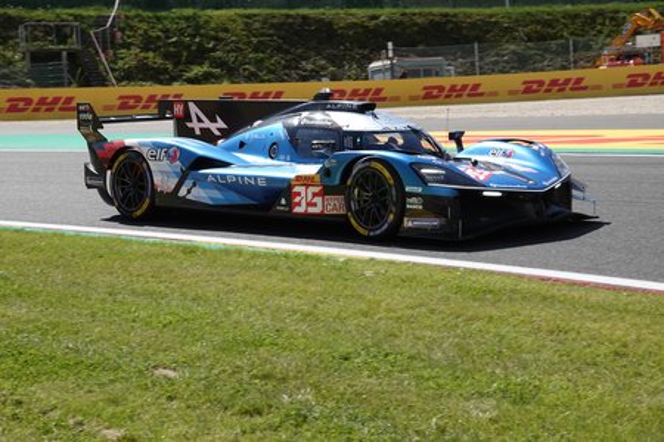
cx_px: 332
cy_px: 221
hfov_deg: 25.7
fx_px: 1457
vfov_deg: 17.3
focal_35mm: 79
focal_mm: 28.91
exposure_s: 1/800
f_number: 4
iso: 100
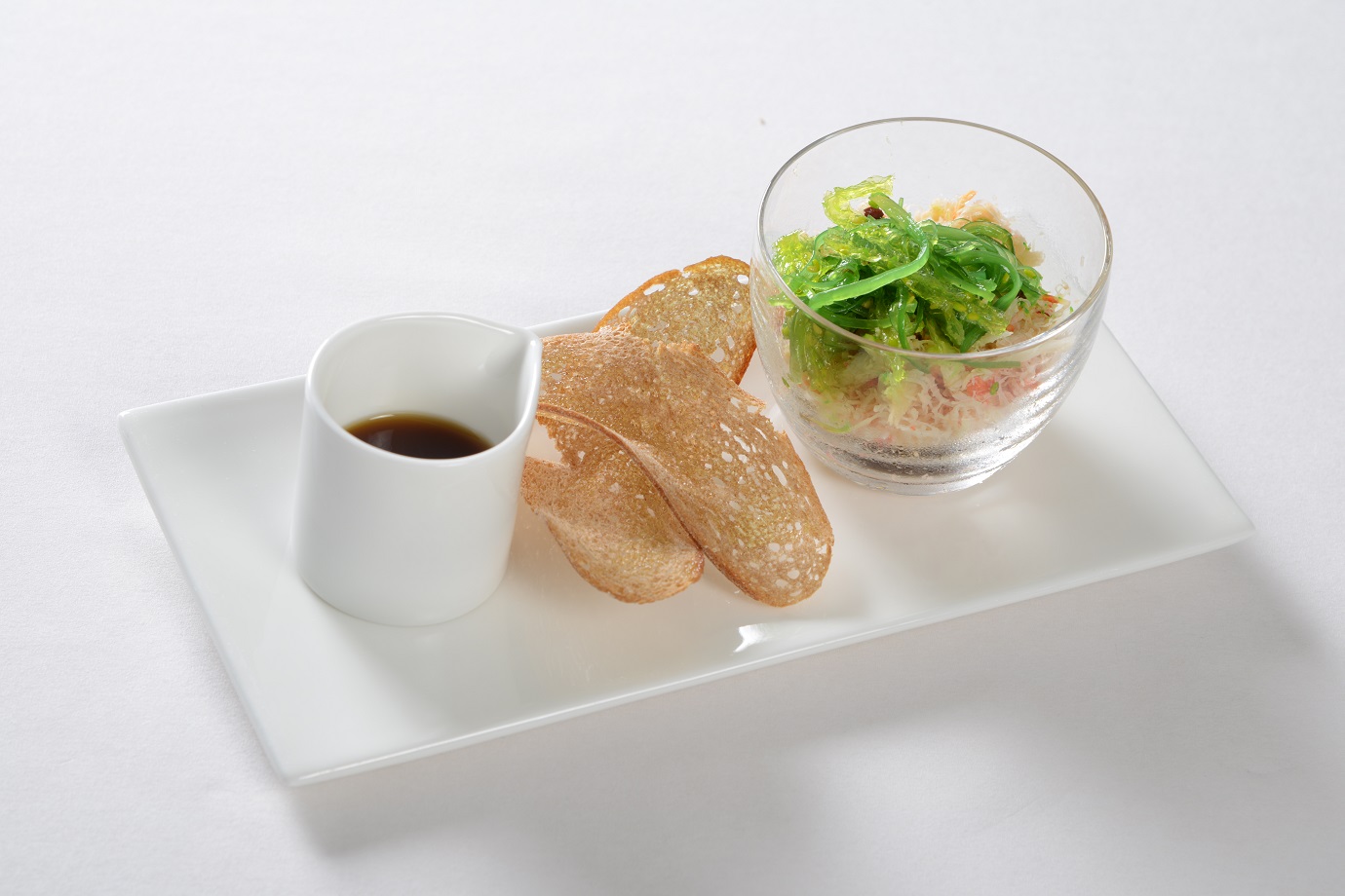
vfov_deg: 11.4
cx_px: 672
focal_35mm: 120
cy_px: 448
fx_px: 4483
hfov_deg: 17.1
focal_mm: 120
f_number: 8
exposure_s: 1/125
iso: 100
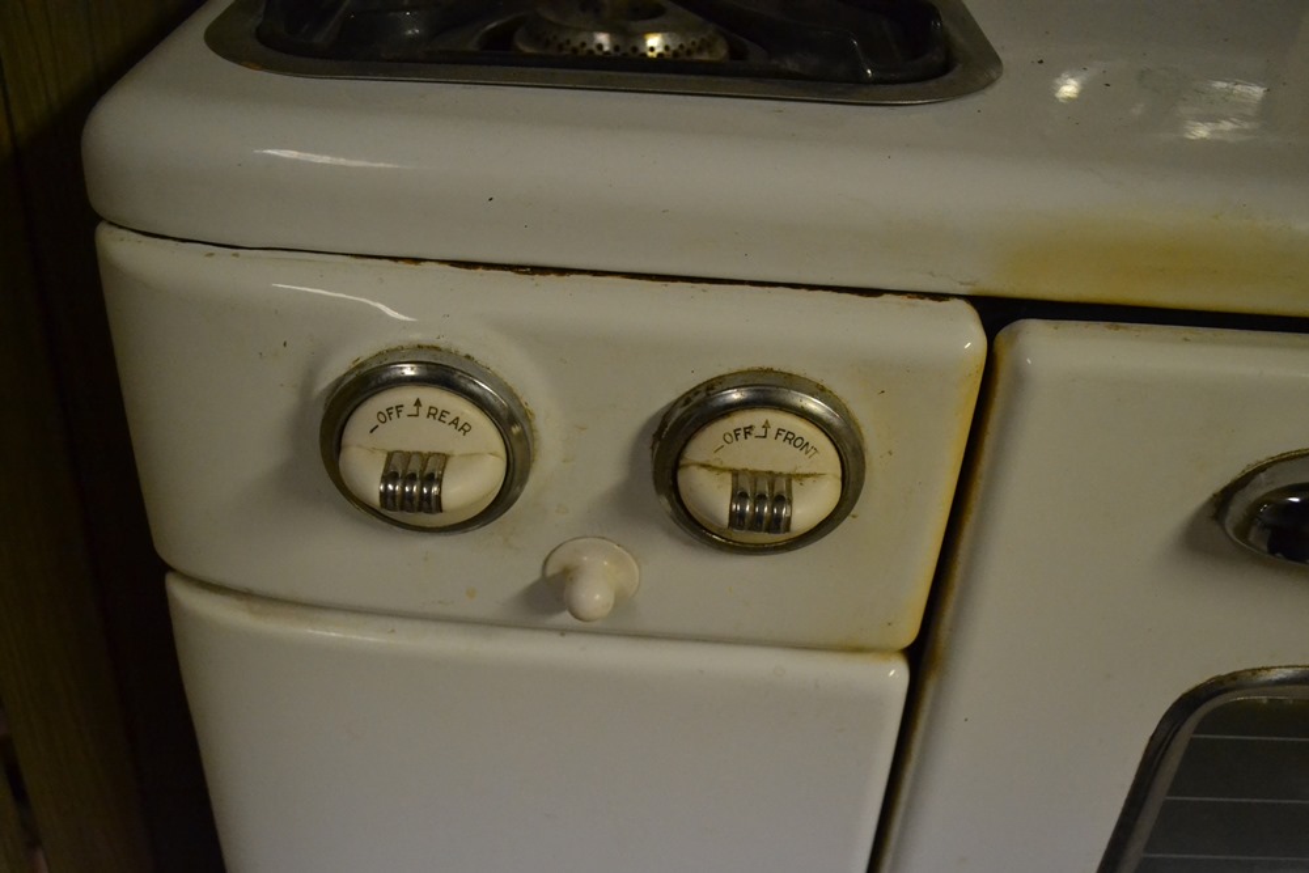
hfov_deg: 53.1
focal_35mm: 36
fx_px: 1309
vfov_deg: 36.9
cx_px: 654
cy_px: 436
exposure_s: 1/200
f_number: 4
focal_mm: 24
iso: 3200
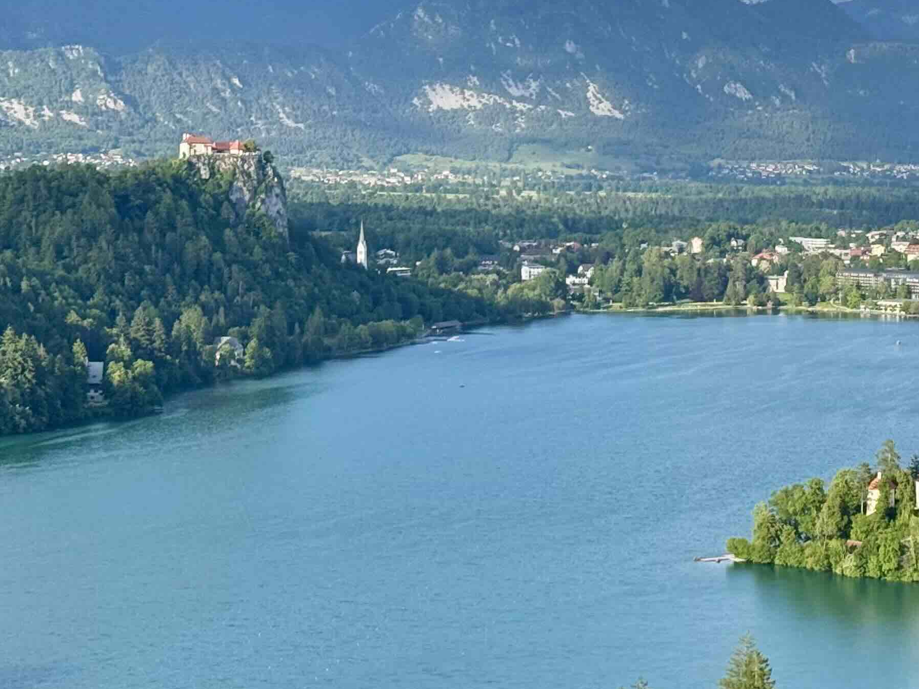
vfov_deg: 13.7
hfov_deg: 17.9
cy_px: 437
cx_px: 869
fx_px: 2867
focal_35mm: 108
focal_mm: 6.76
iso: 64
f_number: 1.78
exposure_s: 1/2717
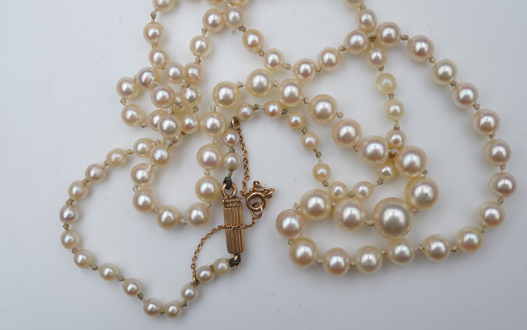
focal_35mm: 46
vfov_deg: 28.0
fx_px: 661
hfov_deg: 43.5
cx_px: 263
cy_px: 155
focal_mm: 30
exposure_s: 1/125
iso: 400
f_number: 18
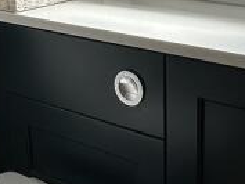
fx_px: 574
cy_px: 43
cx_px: 138
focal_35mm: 81
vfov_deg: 18.1
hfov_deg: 24.1
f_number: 2.2
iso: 40
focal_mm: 2.22
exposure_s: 1/278
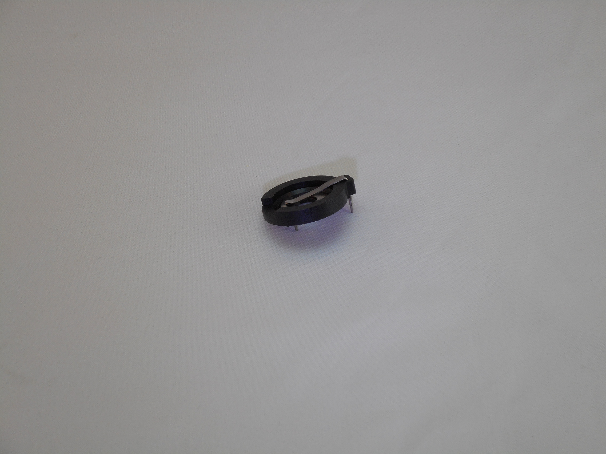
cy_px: 227
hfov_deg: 25.3
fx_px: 1348
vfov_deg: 19.1
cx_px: 303
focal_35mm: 77
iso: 140
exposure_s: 1/30
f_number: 5.5
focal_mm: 13.8
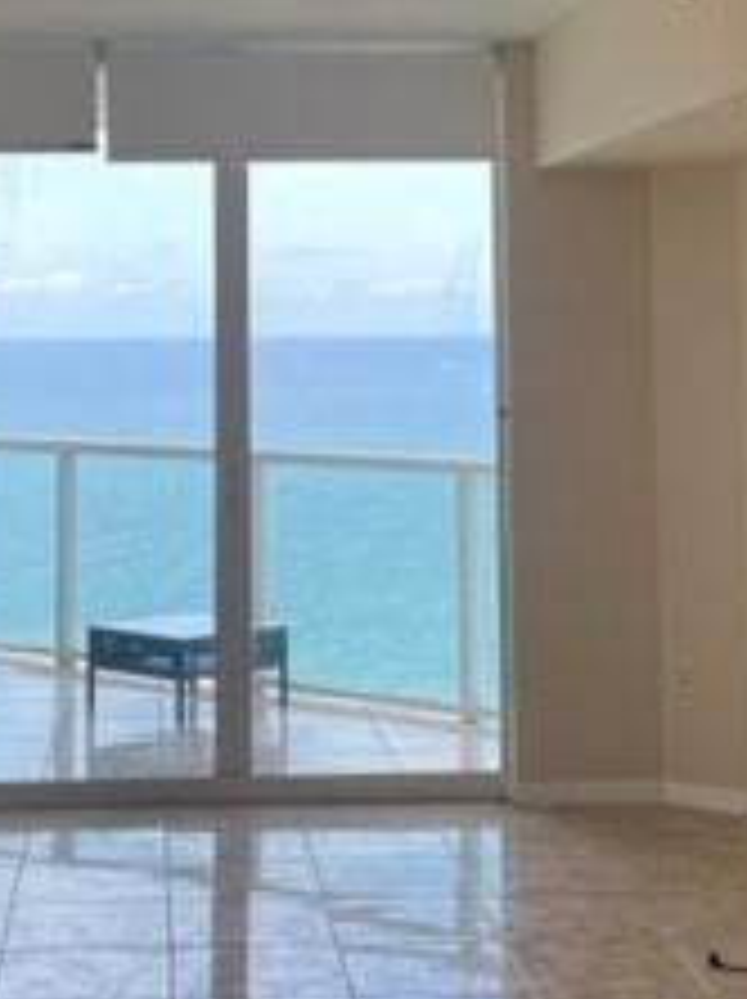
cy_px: 135
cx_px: 297
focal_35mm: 75
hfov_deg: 19.6
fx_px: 2162
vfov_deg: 25.4
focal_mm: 5.1
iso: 32
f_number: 1.6
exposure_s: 1/203
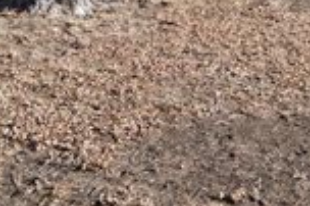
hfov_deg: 22.9
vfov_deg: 14.4
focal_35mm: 89
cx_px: 188
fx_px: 766
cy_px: -89
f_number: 1.8
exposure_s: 1/471
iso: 25
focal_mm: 3.98
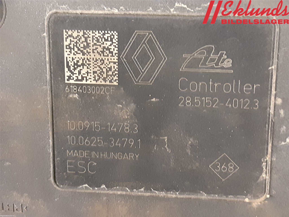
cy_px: 108
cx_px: 144
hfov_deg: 67.3
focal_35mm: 26
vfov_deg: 53.1
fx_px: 217
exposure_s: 1/17
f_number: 1.7
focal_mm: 3.93
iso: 640
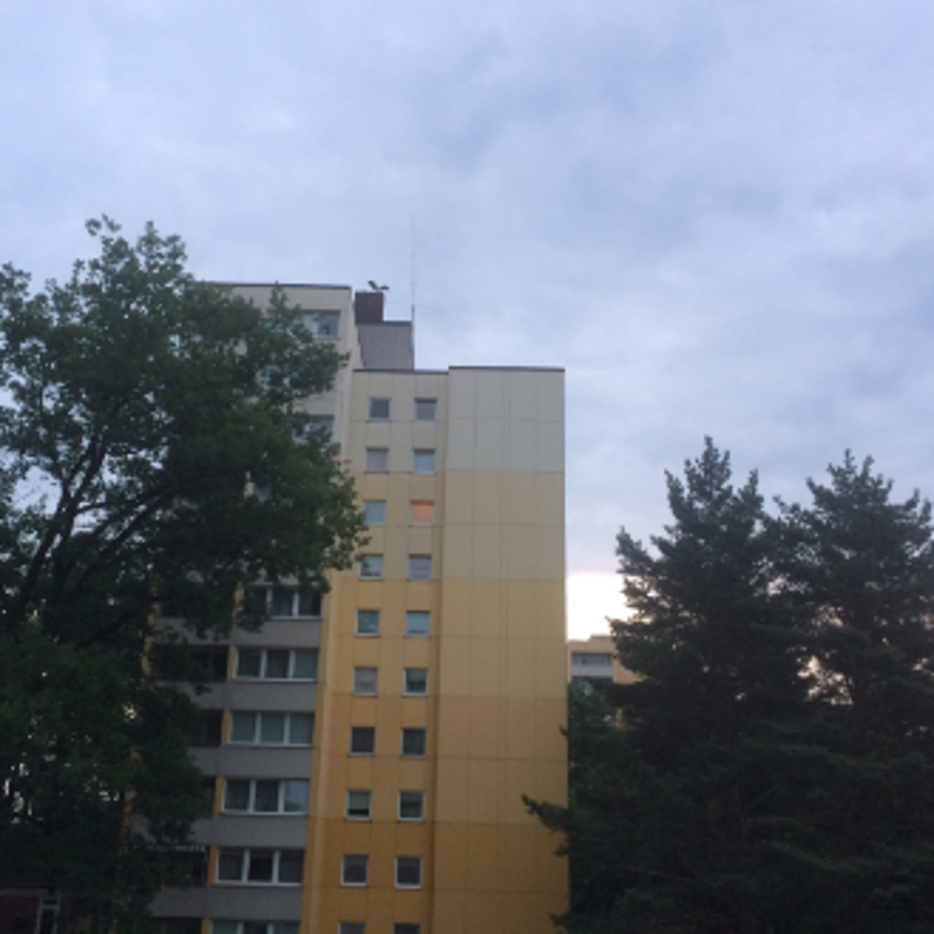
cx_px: 440
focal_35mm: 35
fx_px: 1068
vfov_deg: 47.2
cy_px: 464
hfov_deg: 47.2
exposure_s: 1/33
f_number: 2.2
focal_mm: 4.2
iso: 100
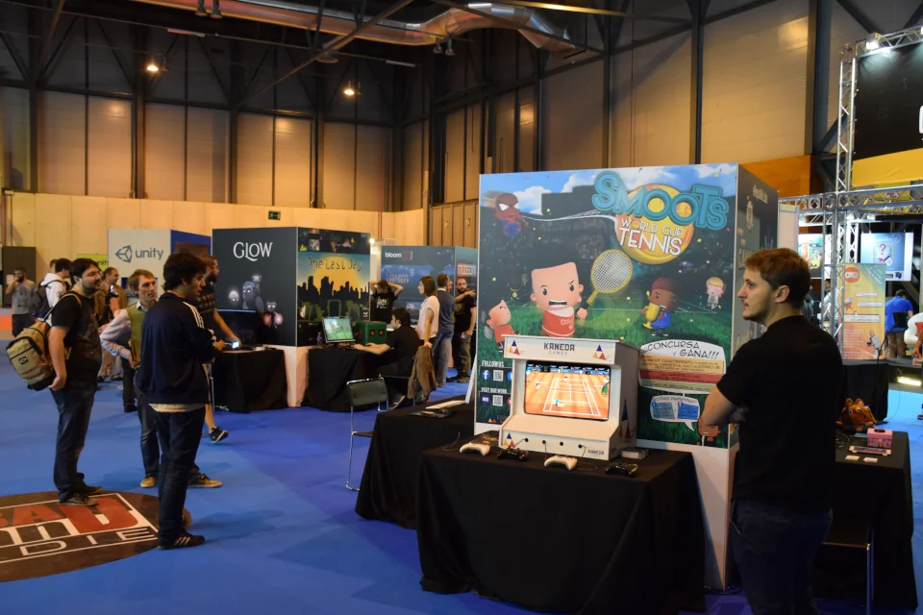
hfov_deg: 55.1
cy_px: 308
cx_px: 462
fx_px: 884
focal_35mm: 34
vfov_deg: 38.4
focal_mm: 23
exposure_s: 1/60
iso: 2200
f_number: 3.8
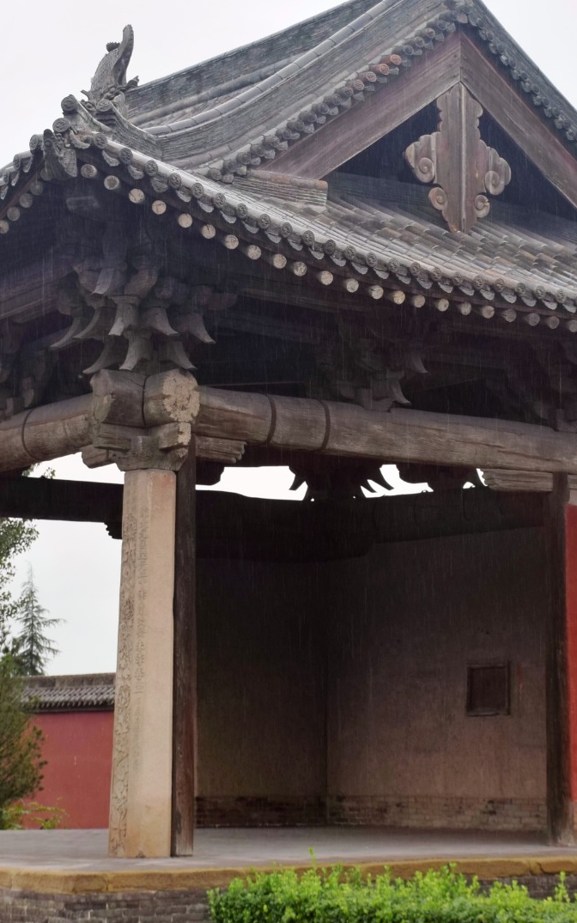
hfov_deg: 13.2
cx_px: 321
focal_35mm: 99
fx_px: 2491
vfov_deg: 21.0
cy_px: 420
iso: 100
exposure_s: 1/80
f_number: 8
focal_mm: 34
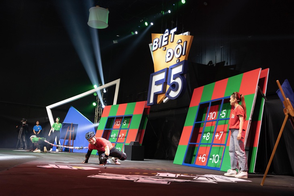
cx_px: 147
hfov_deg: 55.2
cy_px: 98
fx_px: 281
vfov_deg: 38.5
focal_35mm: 34
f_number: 3.2
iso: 1600
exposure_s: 1/160
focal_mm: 34.4
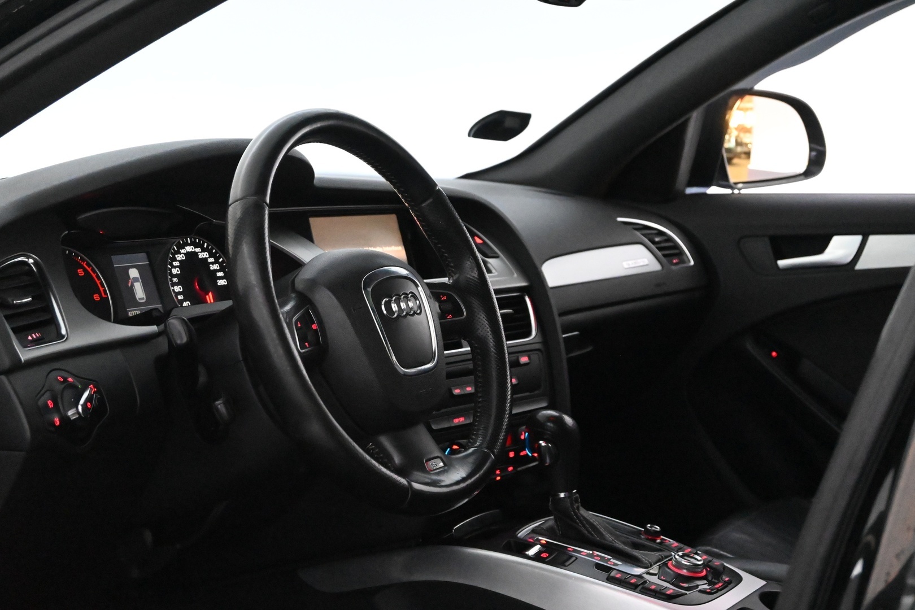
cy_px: 305
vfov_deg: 21.1
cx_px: 458
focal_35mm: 64
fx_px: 1639
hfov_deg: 31.2
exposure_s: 1/60
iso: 12800
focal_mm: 43
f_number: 6
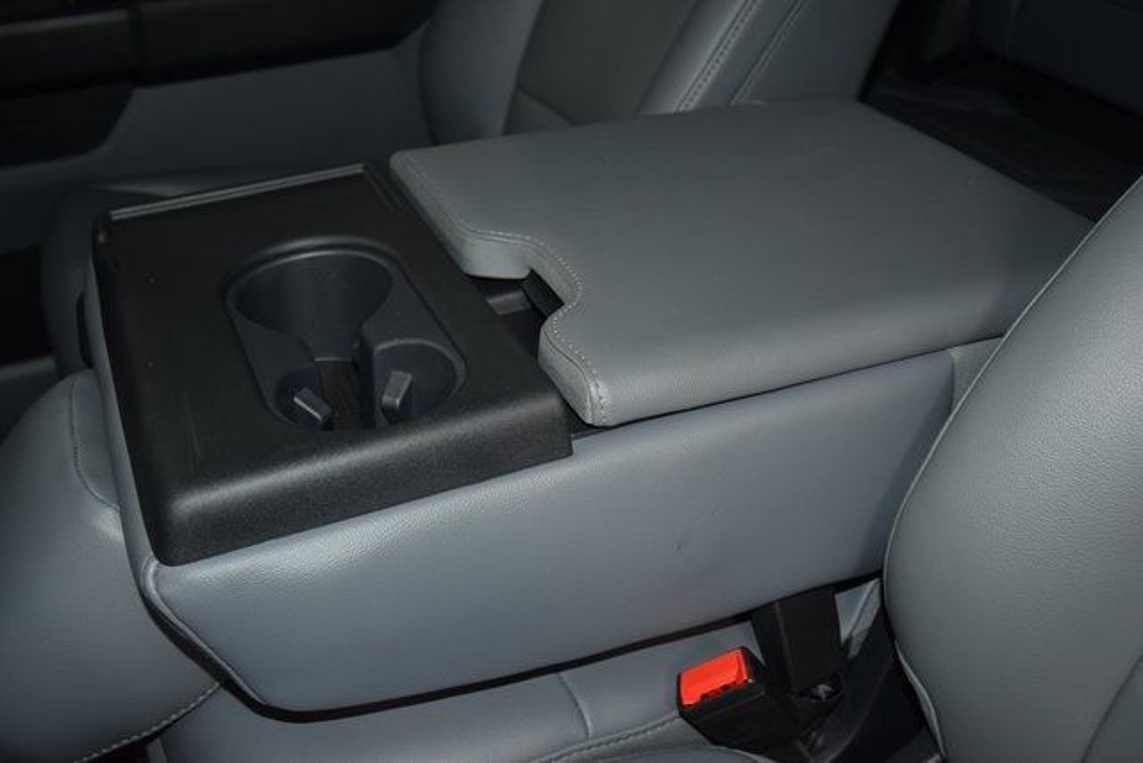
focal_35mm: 38
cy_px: 382
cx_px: 572
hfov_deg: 51.3
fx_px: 1191
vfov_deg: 35.5
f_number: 4
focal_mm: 25
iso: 800
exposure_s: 1/60
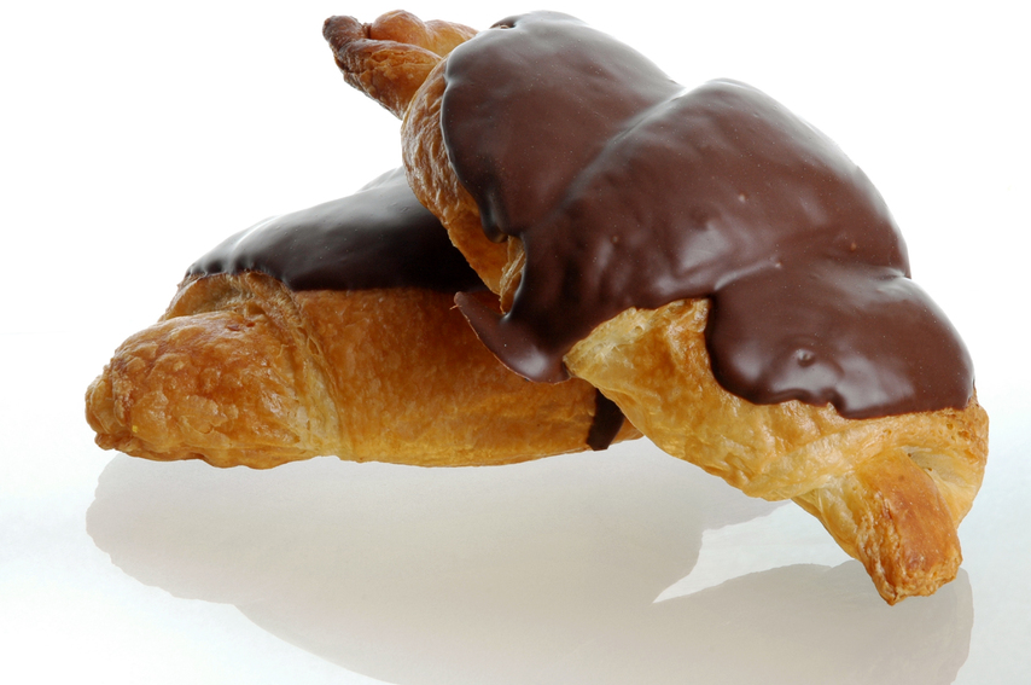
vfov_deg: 11.1
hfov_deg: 16.7
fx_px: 3518
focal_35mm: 123
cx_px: 588
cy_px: 289
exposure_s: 1/60
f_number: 18
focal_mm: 70
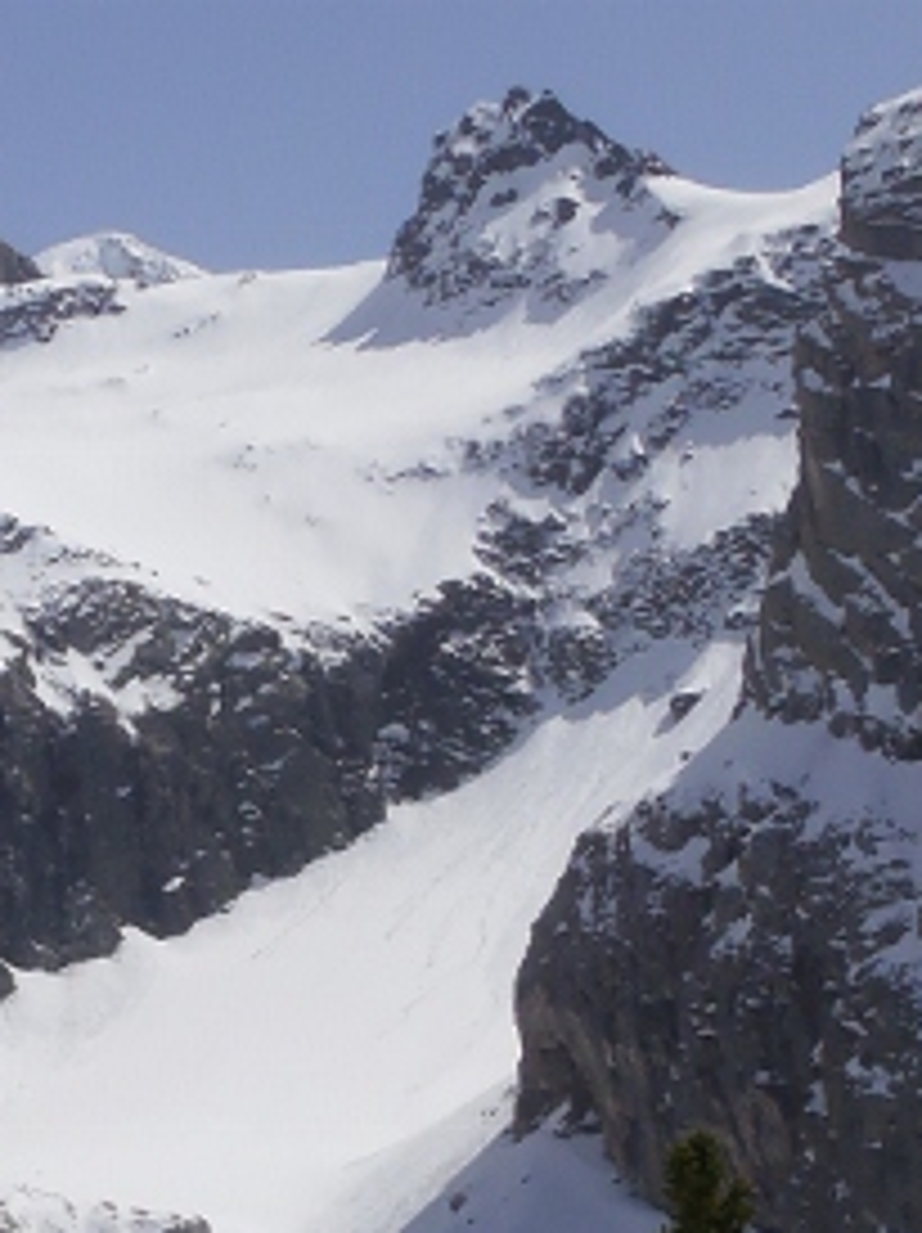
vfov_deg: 10.7
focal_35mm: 184
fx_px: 6545
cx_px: -153
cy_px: 1008
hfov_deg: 8.0
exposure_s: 1/250
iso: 80
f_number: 11.6
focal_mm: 11.17
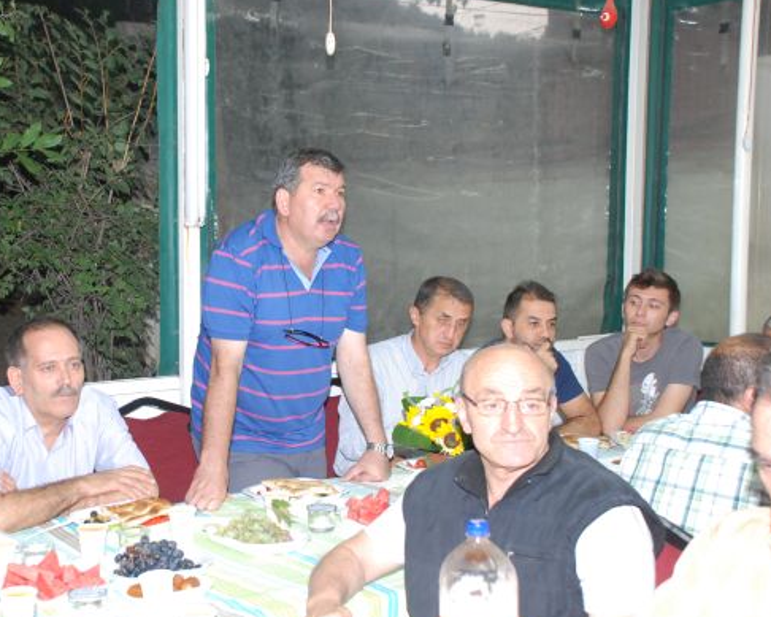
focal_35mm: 58
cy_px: 322
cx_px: 287
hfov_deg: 32.5
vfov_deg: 26.4
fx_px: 1315
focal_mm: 31
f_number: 7.1
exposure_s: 1/60
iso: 1000
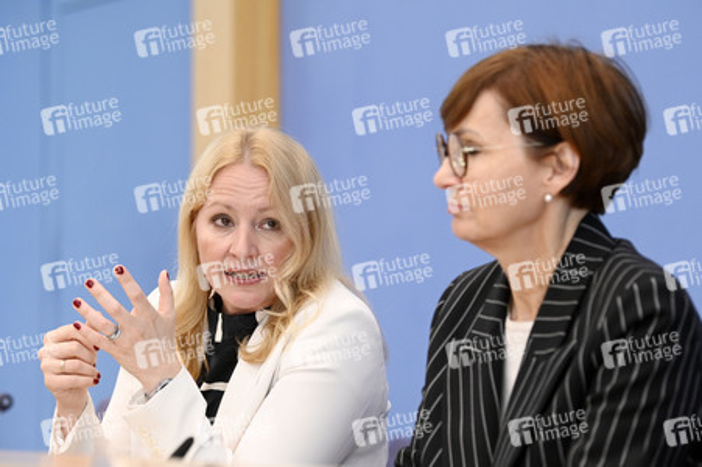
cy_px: 234
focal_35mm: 150
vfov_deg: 9.1
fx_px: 2923
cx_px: 351
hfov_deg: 13.7
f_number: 5
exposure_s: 1/640
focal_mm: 150
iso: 3200
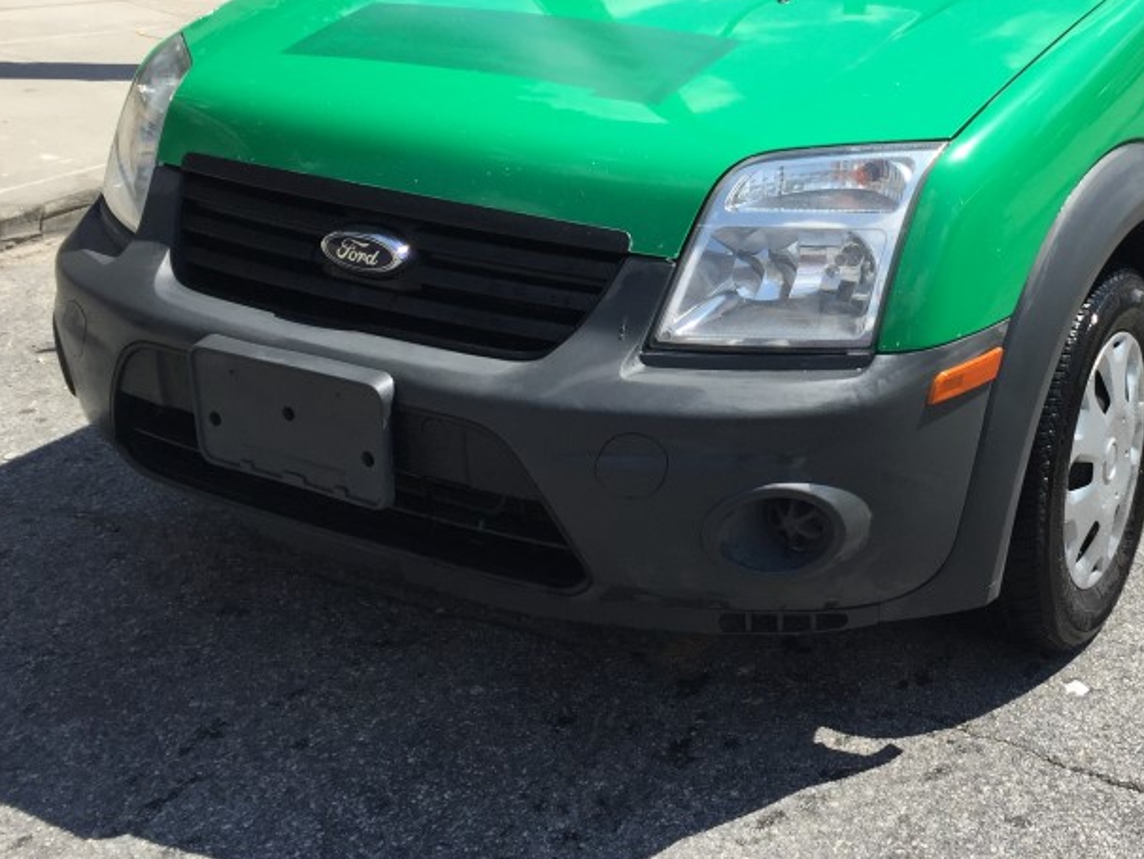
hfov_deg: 37.9
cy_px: 143
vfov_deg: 28.9
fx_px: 1620
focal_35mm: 49
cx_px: 859
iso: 32
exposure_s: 1/1799
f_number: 2.2
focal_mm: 4.15
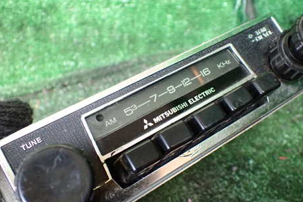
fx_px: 345
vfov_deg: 32.6
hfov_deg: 47.4
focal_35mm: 41
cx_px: 160
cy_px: 106
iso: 800
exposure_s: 1/100
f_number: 2.3
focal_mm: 5.4
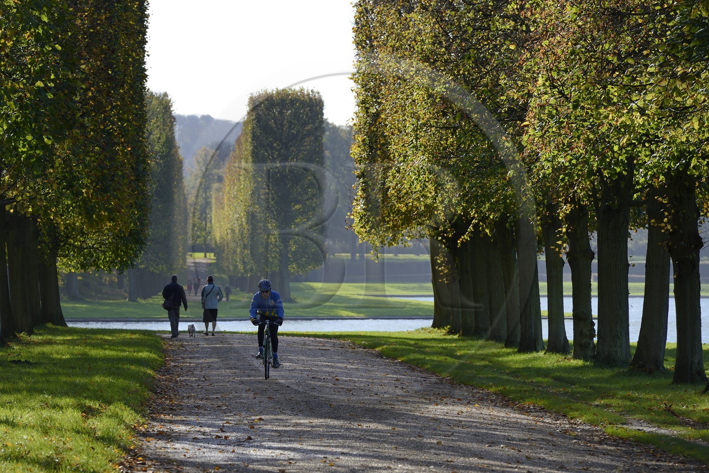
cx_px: 354
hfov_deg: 10.3
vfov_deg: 6.9
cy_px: 236
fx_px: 3938
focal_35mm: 200
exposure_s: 1/250
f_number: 10
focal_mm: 200
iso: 200
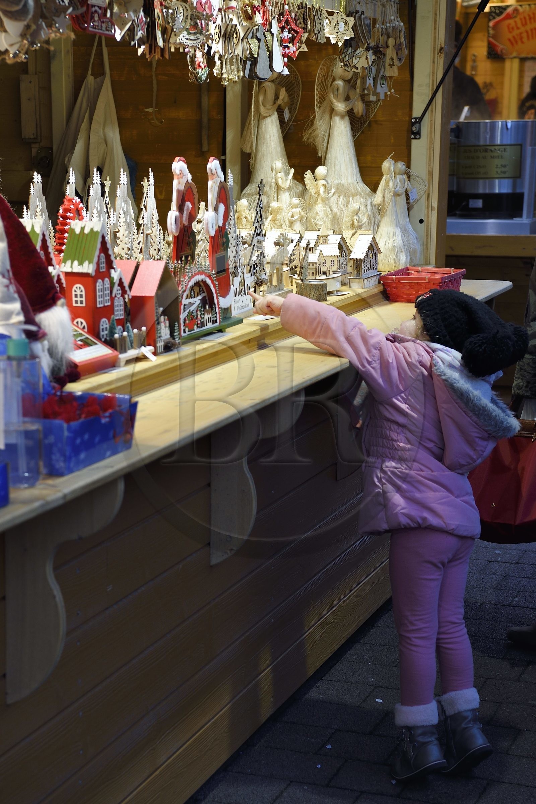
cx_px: 268
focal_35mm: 70
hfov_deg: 19.5
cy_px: 402
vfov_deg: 28.8
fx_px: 1563
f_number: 7.1
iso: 800
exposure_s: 1/50
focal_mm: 70
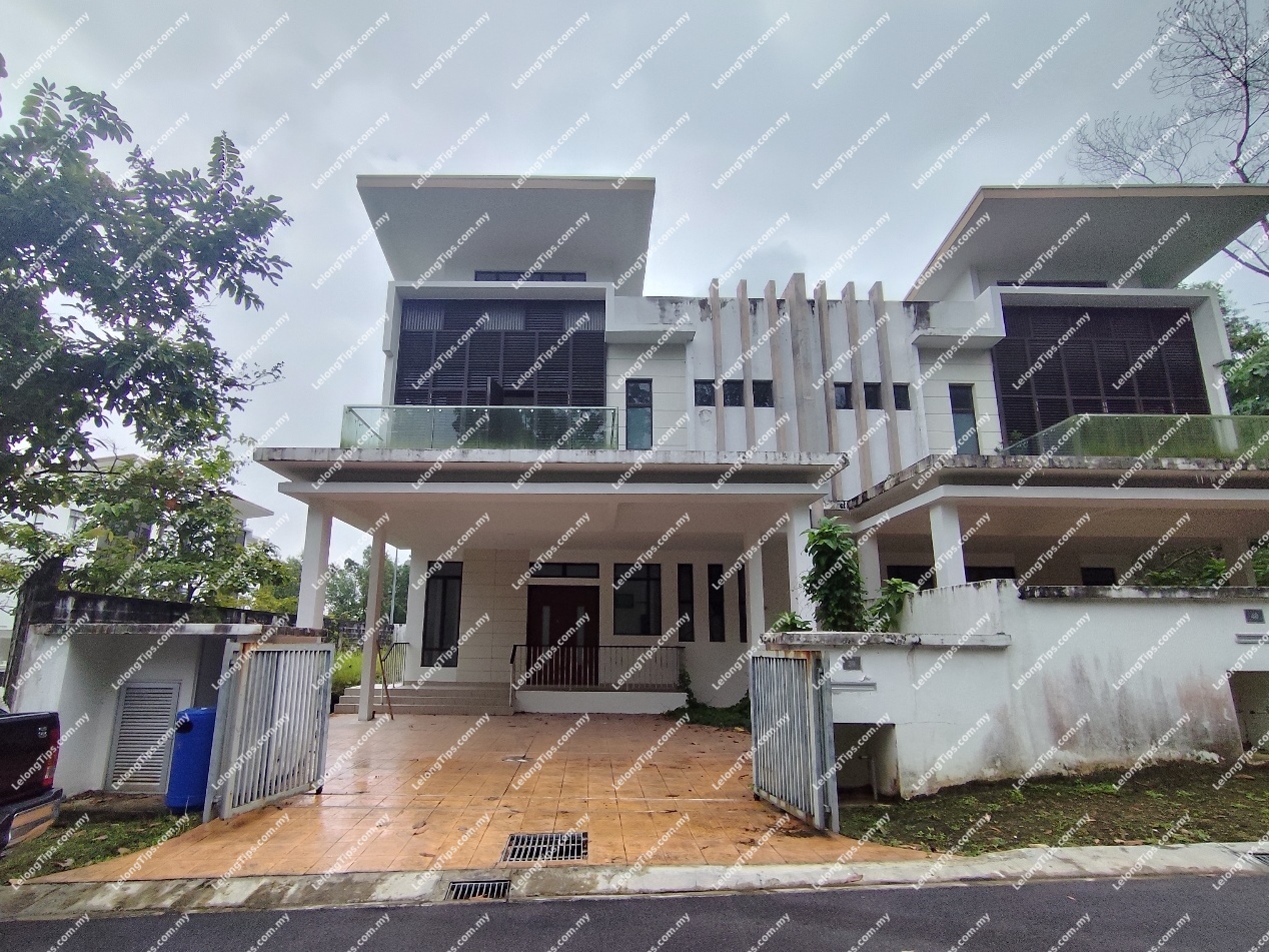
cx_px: 634
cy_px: 476
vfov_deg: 78.1
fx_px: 587
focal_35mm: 16
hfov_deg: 94.5
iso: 50
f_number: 2.2
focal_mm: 1.65
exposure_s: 1/1882
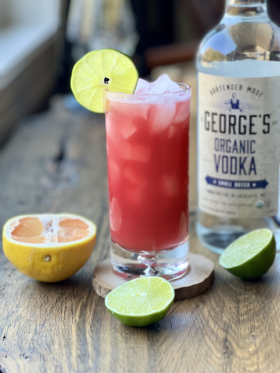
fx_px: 830
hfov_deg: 19.1
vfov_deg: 25.3
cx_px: 140
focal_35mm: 77
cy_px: 186
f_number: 2.8
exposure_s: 1/92
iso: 250
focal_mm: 9
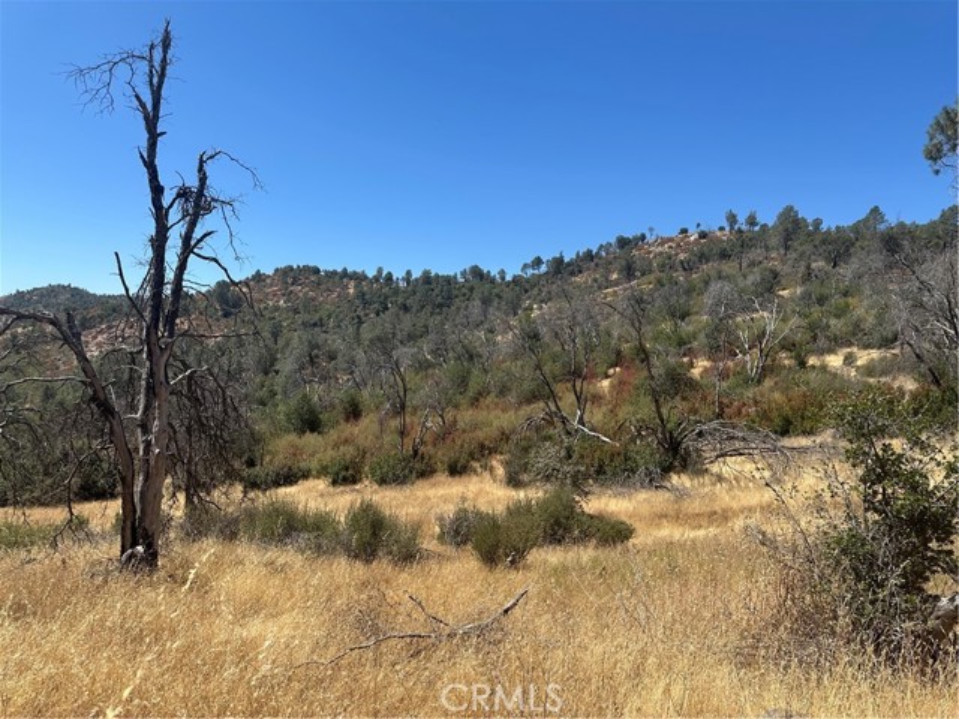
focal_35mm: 24
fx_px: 665
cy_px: 360
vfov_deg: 56.8
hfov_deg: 71.6
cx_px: 480
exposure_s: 1/4184
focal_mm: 6.86
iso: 80
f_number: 1.78
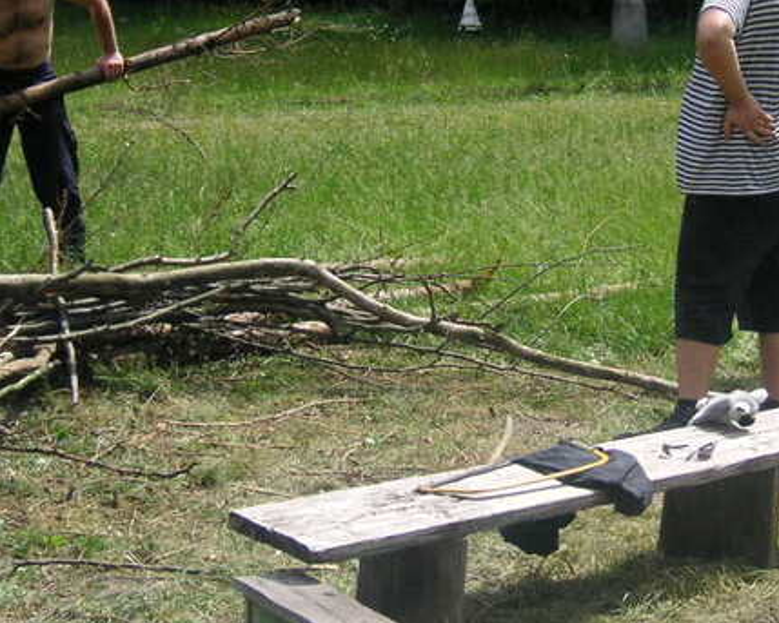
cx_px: 376
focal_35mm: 111
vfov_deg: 13.9
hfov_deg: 17.3
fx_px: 2559
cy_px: 238
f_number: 3.8
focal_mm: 10.1
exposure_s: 1/500
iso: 50
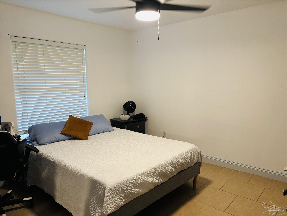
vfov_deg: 53.1
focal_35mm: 26
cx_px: 144
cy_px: 108
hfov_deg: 67.3
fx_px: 216
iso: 160
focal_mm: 5.96
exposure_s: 1/60
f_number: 1.6
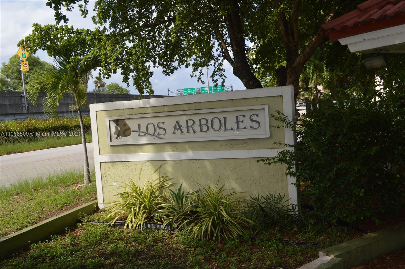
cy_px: 134
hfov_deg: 53.2
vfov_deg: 36.8
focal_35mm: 36
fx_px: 405
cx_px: 202
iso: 100
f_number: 7.1
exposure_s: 1/200
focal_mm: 24
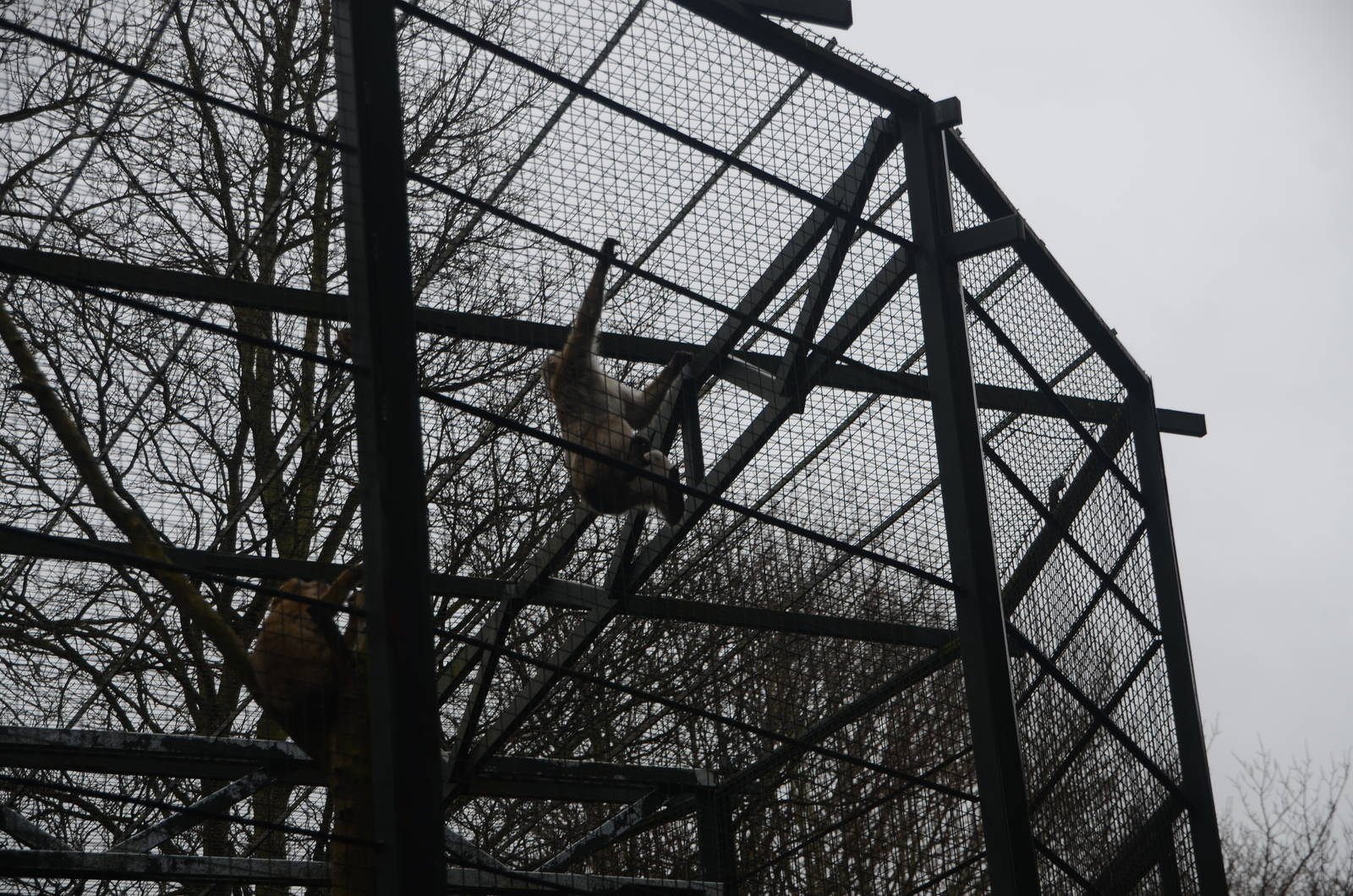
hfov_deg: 21.0
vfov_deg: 14.0
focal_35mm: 98
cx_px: 676
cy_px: 448
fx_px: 3657
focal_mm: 65
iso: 100
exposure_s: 1/60
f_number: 5
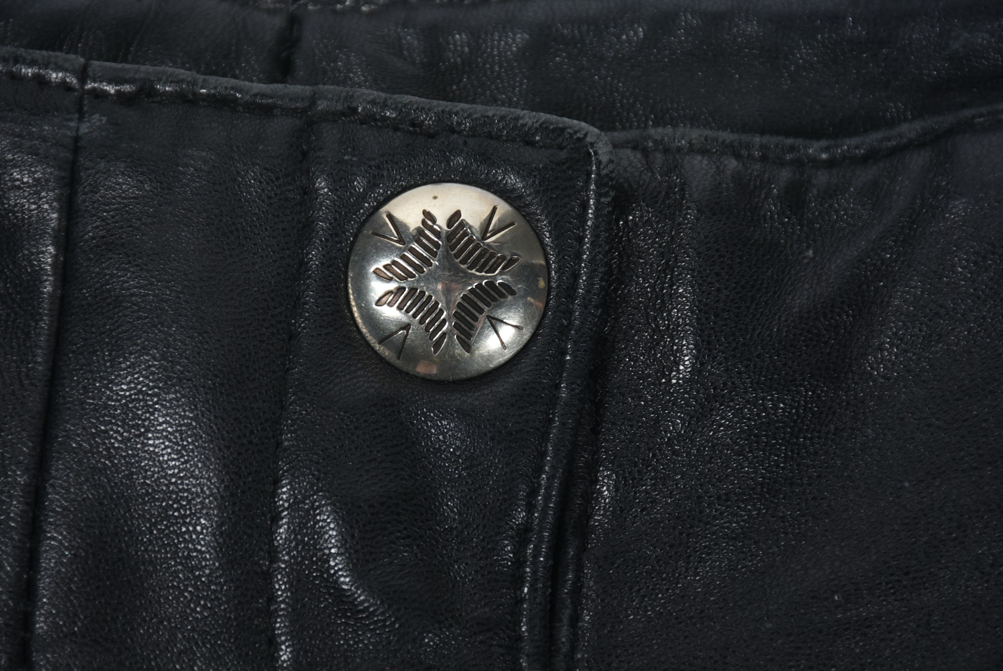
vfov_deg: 6.6
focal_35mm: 210
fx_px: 5855
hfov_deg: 9.8
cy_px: 336
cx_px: 502
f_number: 10
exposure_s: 1/125
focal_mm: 140
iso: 200
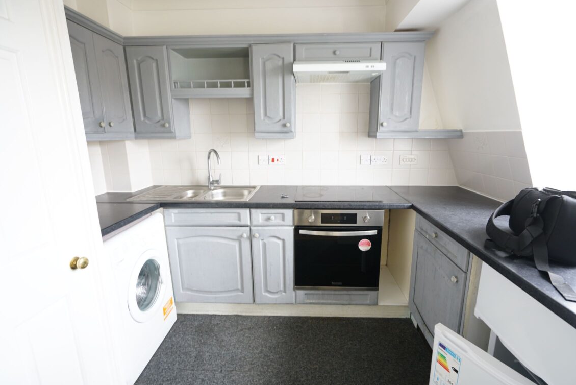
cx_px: 297
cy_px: 193
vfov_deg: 70.5
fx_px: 272
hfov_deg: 93.2
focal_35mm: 17
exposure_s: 1/6
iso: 400
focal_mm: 16
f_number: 5
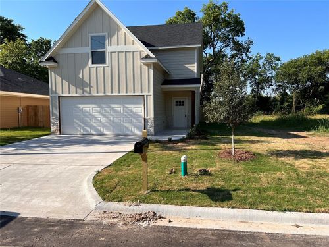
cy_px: 124
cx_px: 164
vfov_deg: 53.1
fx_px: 247
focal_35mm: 26
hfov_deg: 67.3
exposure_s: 1/3257
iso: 50
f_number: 1.5
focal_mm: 5.7
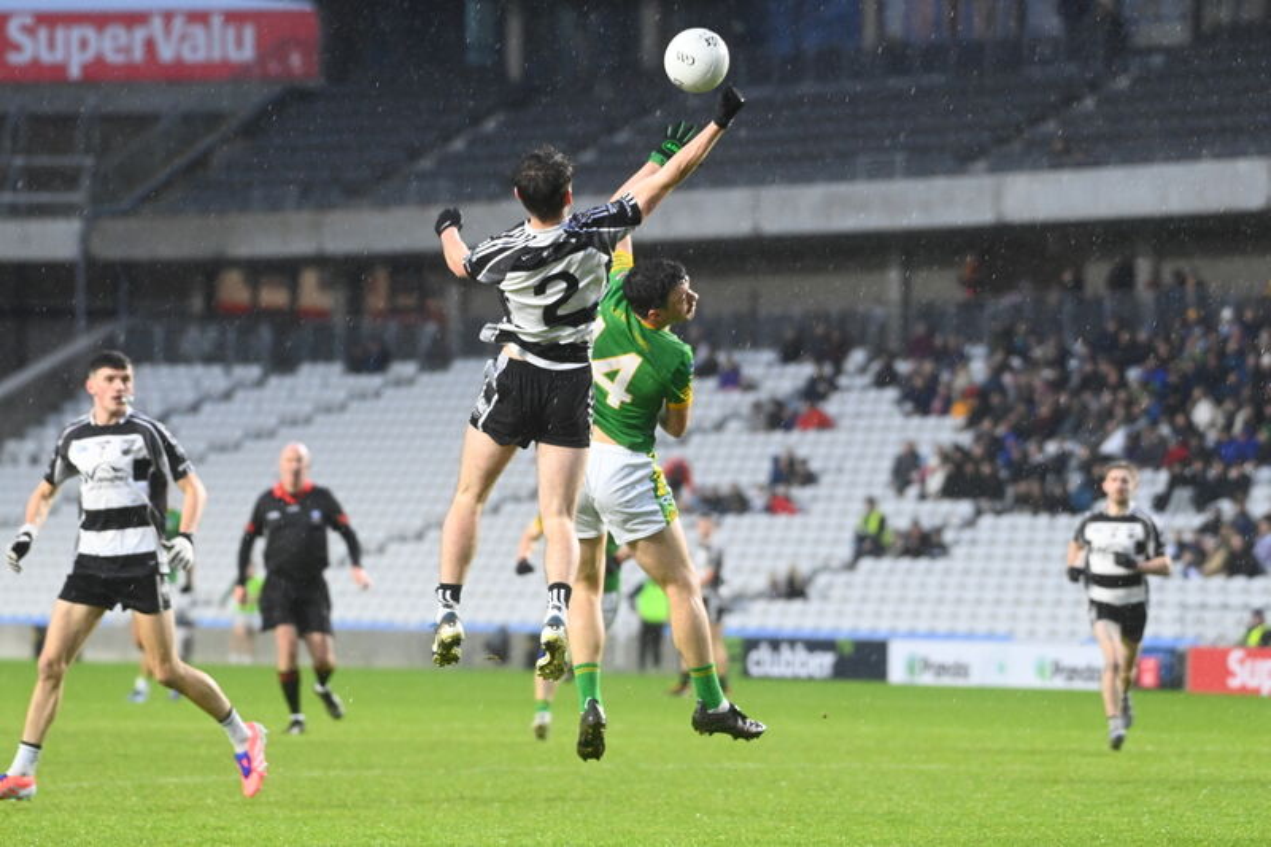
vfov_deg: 5.7
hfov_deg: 8.6
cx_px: 636
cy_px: 424
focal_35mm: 240
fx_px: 8471
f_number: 5.6
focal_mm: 240
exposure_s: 1/640
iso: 6400
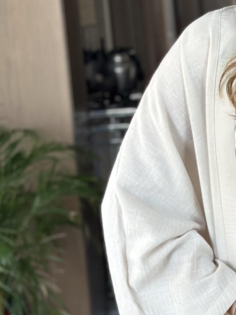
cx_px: 360
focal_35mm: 148
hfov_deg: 9.7
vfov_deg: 13.3
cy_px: 210
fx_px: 1345
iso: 200
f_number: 1.78
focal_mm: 6.86
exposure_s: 1/60
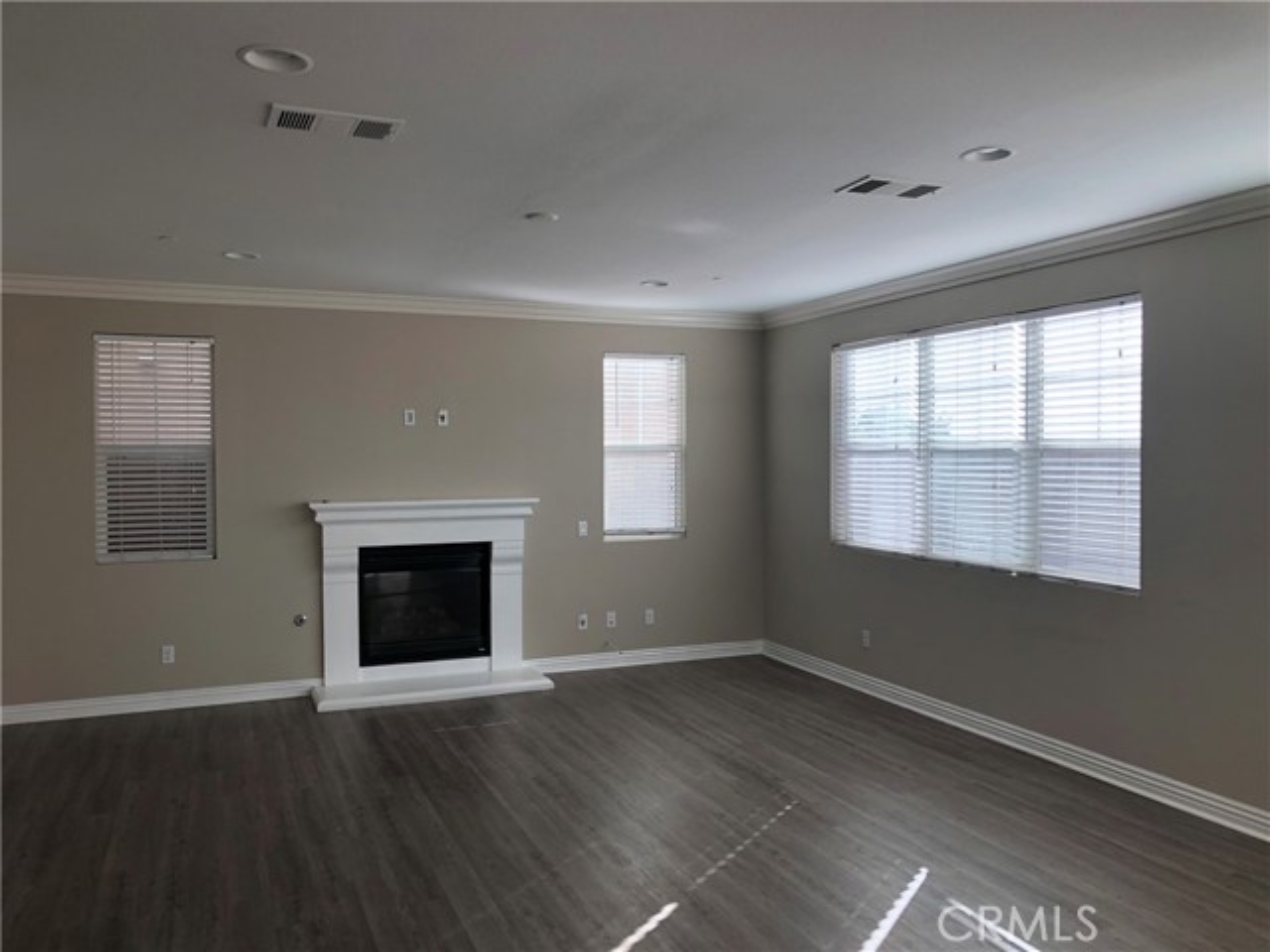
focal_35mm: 28
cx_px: 635
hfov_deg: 63.4
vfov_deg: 49.7
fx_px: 1027
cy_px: 476
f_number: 1.8
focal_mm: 4
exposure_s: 1/188
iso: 20
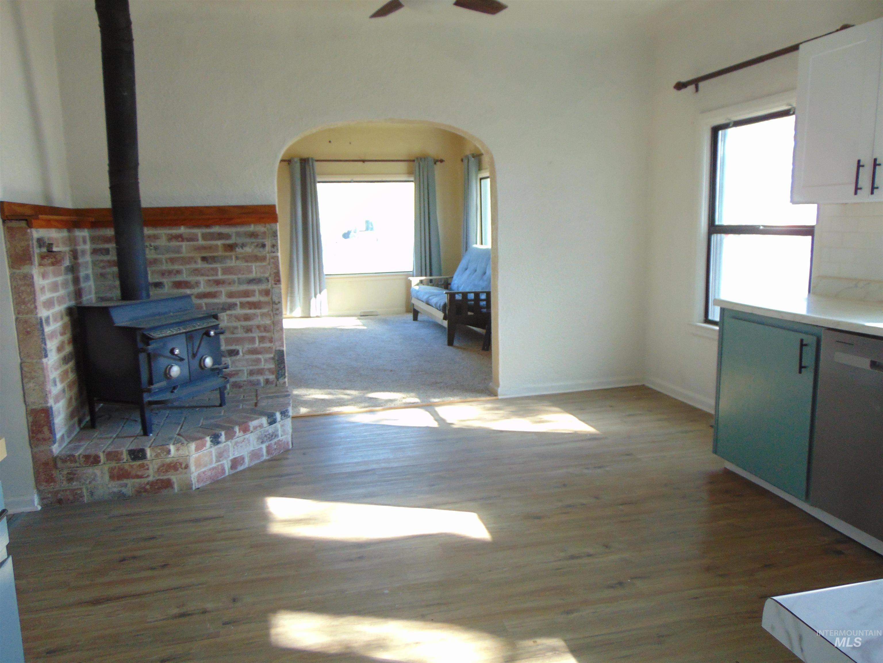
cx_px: 442
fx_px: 638
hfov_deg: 69.4
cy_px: 332
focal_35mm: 25
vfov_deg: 54.9
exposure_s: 1/30
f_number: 3
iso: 160
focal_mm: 4.5
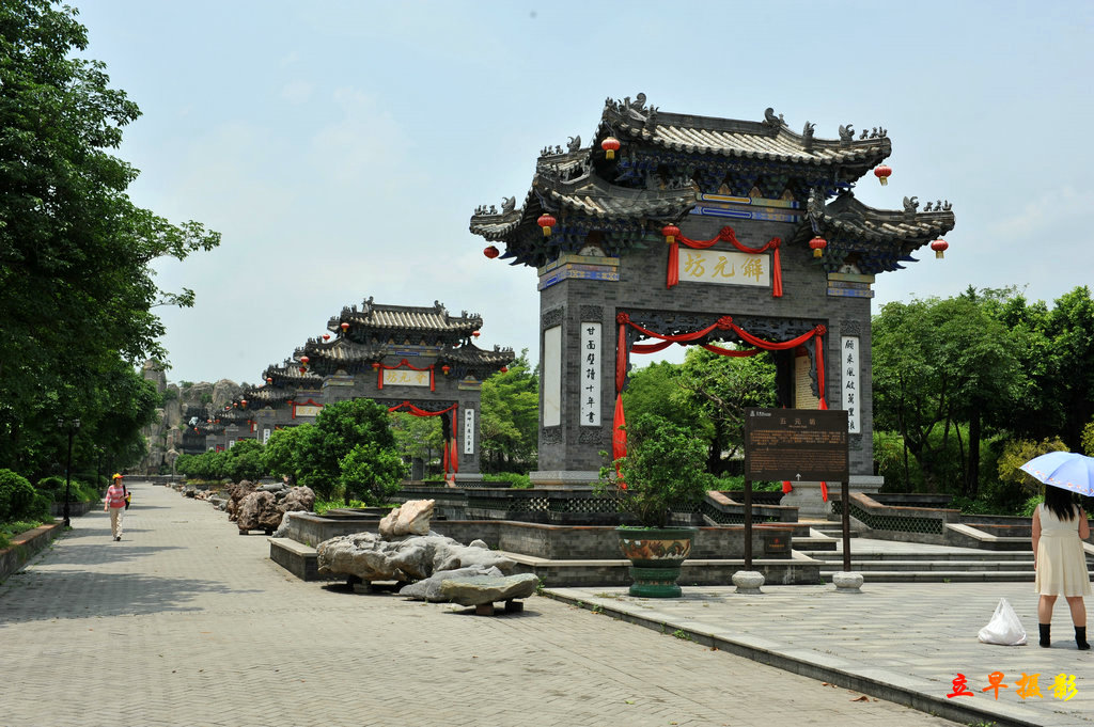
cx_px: 547
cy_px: 364
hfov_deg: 46.4
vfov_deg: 31.8
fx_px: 1275
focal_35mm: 42
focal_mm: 42
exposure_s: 1/320
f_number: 11
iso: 200
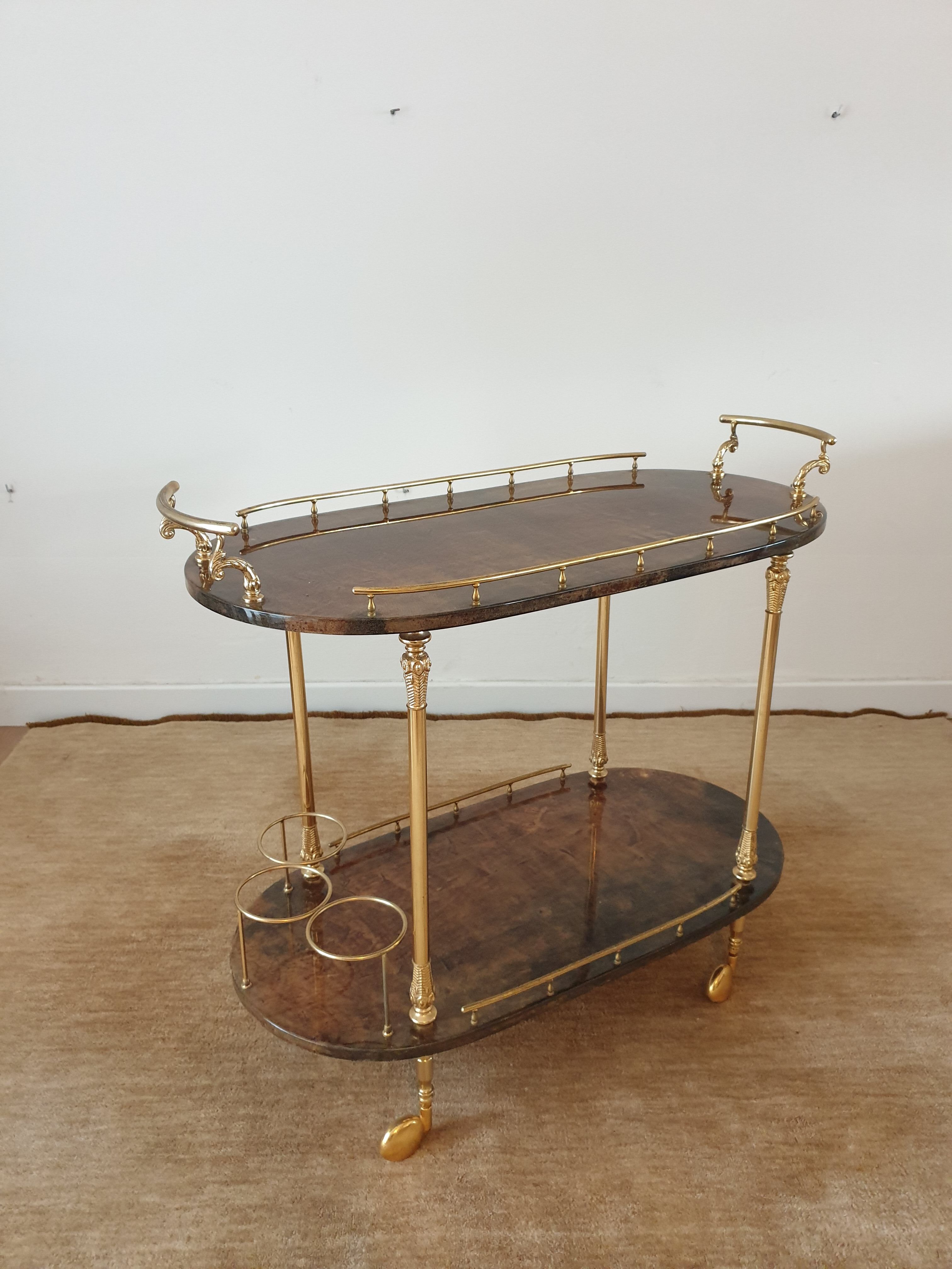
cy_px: 634
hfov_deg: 53.1
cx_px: 476
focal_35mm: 26
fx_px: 953
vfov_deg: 67.3
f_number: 1.5
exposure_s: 1/50
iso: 320
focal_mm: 4.3
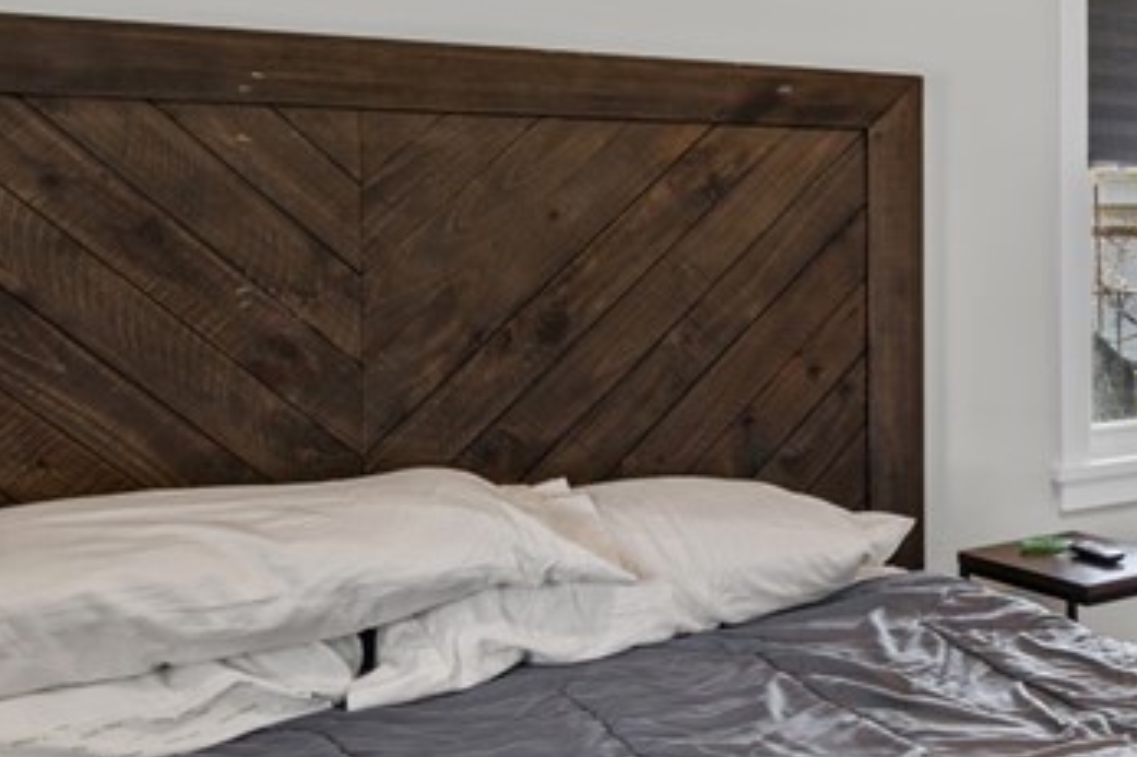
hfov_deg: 33.7
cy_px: 247
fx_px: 1484
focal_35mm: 47
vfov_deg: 28.4
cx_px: 1376
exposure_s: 1/2
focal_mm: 15
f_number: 9
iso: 250
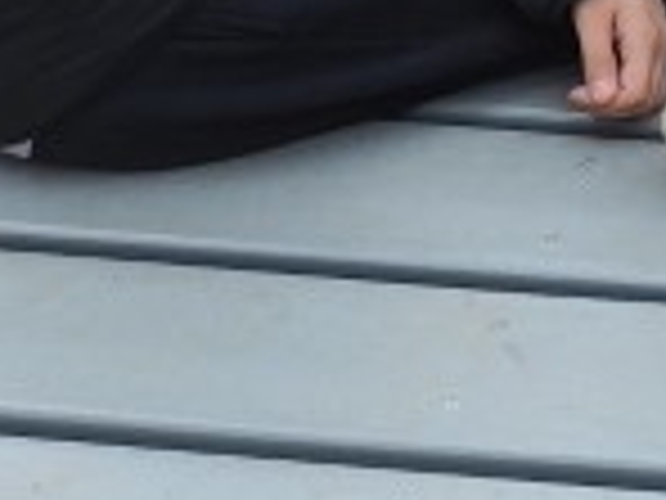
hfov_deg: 11.0
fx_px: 3194
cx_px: 1240
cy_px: -491
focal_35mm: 166
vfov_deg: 8.5
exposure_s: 1/100
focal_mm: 6.14
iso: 100
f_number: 1.65
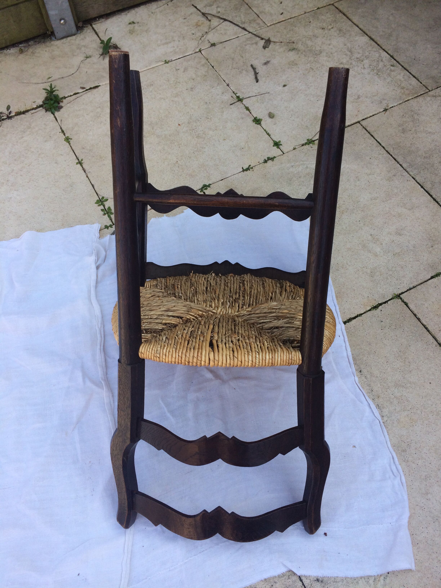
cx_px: 220
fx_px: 493
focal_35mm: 29
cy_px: 294
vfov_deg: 61.7
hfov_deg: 48.2
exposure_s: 1/494
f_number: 2.2
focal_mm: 4.15
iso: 32
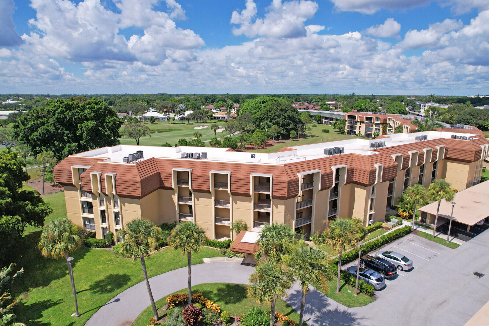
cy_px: 163
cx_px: 244
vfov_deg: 57.2
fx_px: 299
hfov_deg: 78.6
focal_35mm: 22
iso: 140
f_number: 2.8
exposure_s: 1/3200
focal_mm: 8.38
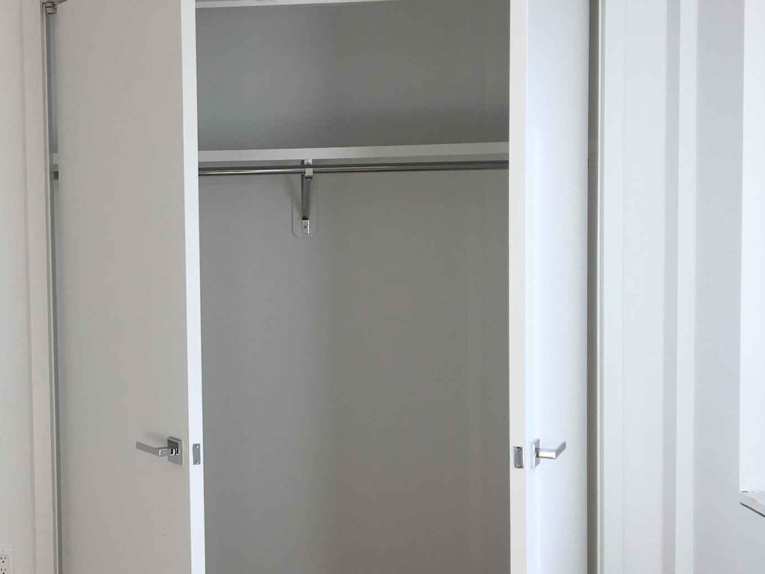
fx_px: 1193
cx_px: 145
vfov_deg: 27.0
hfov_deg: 34.4
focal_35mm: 54
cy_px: 284
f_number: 2.2
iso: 25
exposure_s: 1/188
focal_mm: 4.15
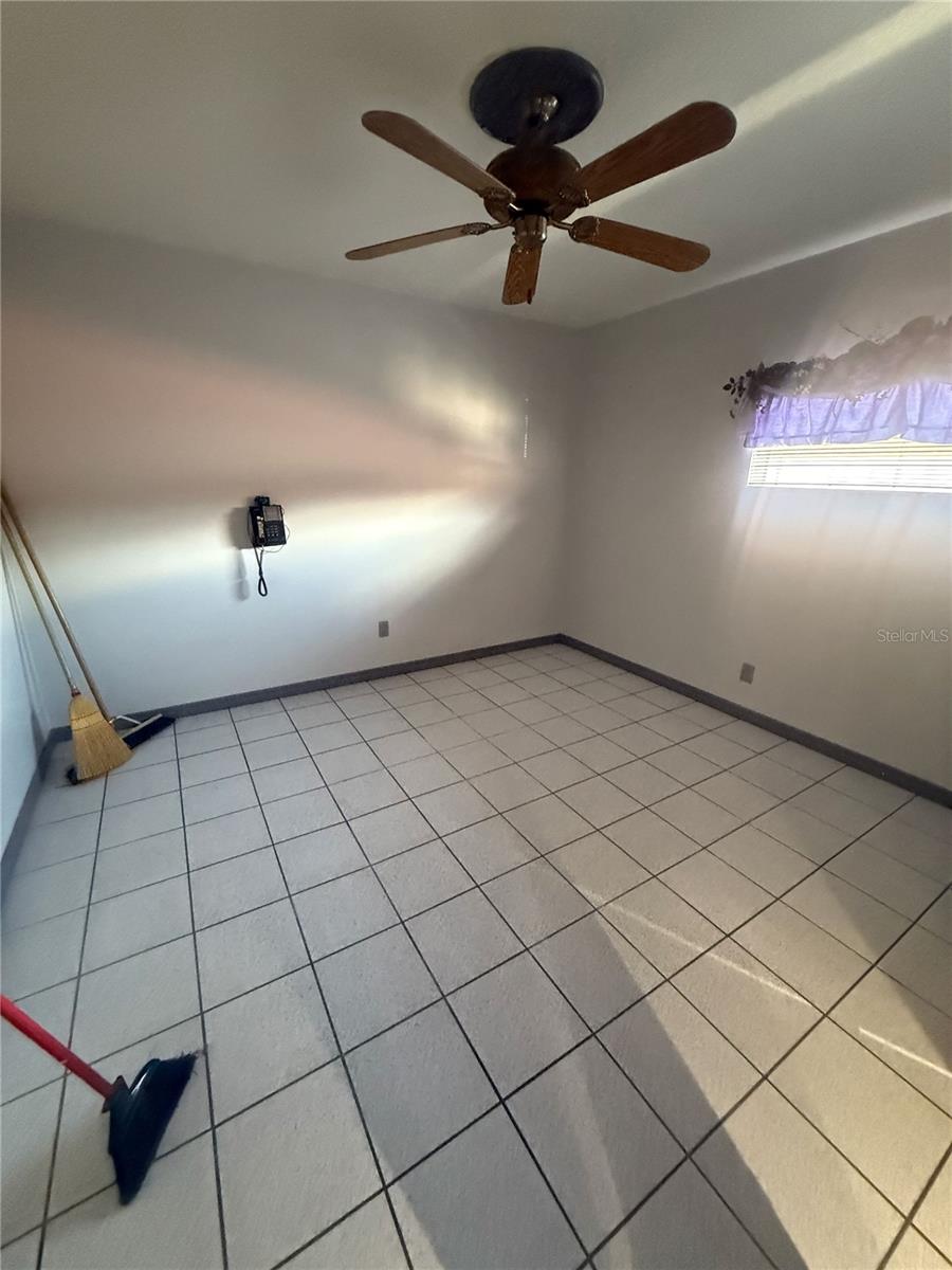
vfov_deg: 102.1
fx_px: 513
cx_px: 476
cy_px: 635
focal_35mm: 14
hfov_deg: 85.7
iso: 1000
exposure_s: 1/60
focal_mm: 2.22
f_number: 2.2
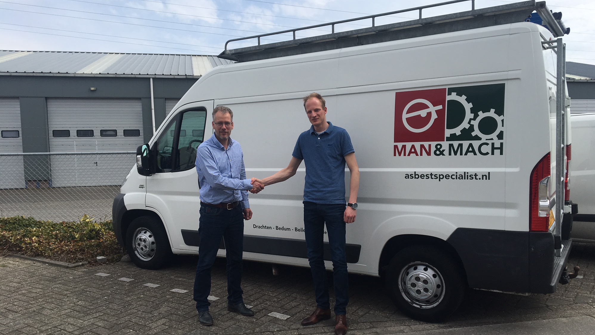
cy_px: 192
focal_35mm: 32
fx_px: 505
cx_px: 301
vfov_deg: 36.6
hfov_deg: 61.0
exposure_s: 1/1637
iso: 25
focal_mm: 4.15
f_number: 2.2
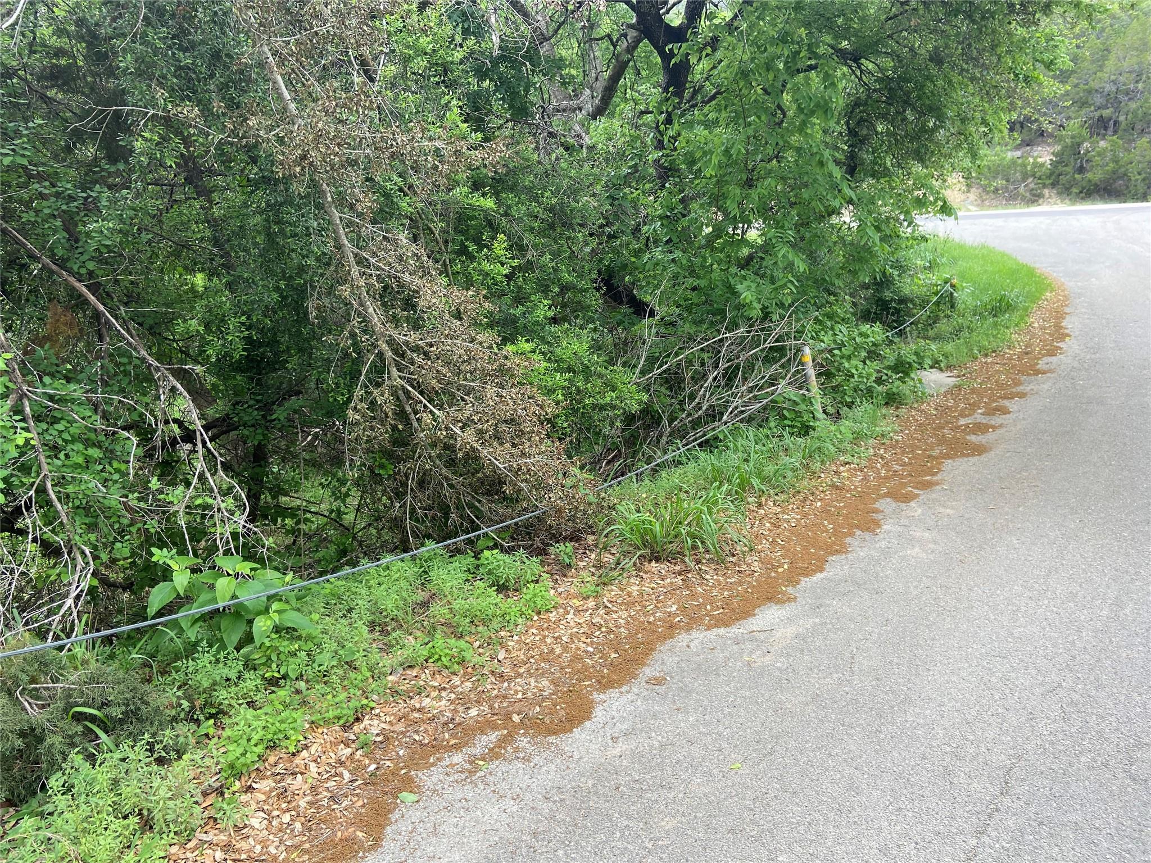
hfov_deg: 67.3
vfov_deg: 53.1
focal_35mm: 26
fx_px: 865
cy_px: 432
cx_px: 576
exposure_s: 1/124
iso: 32
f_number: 1.8
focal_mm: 4.25
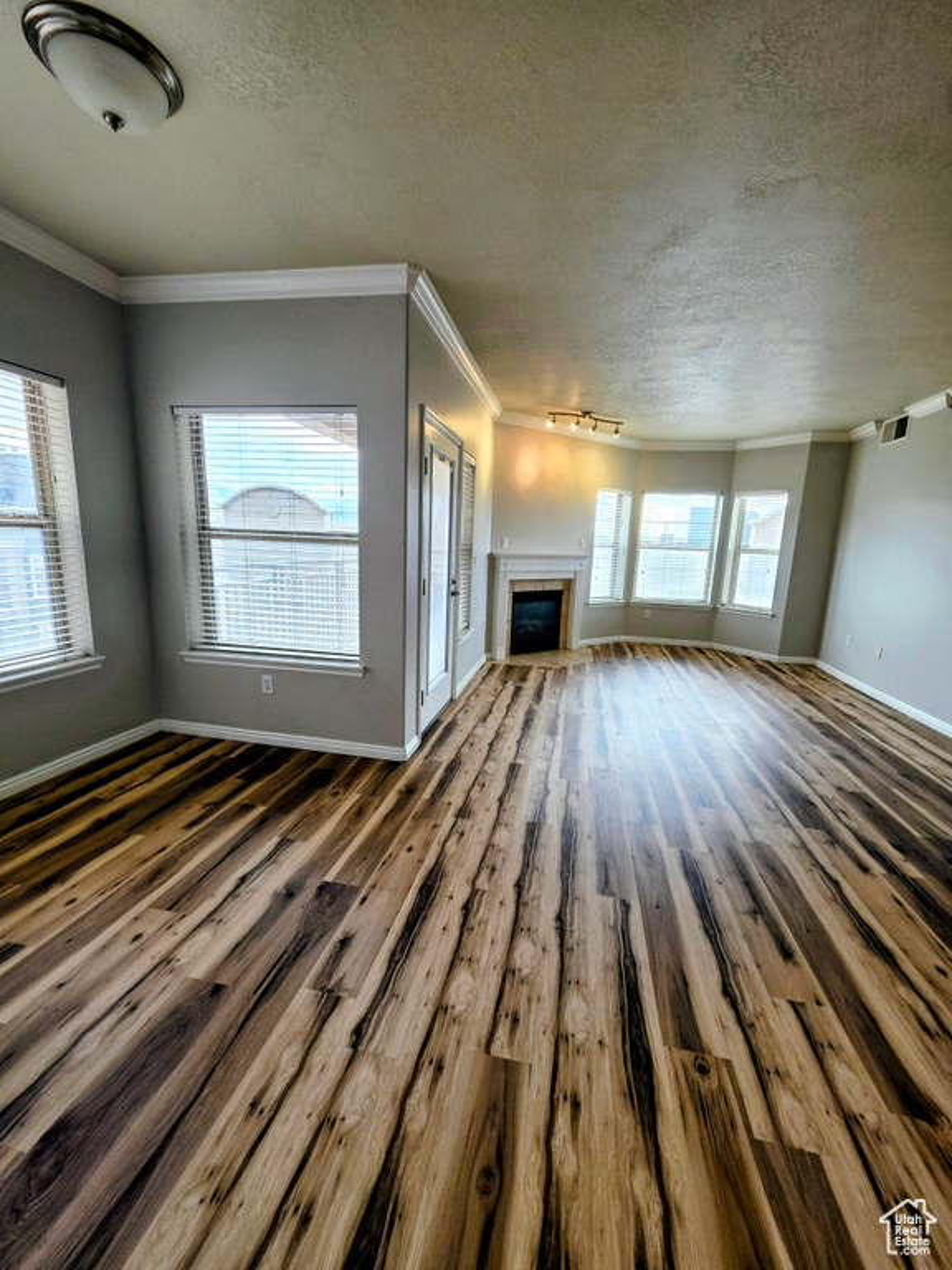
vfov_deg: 106.2
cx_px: 476
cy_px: 635
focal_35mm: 13
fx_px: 477
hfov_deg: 89.9
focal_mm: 2.2
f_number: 1.9
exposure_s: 1/120
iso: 80
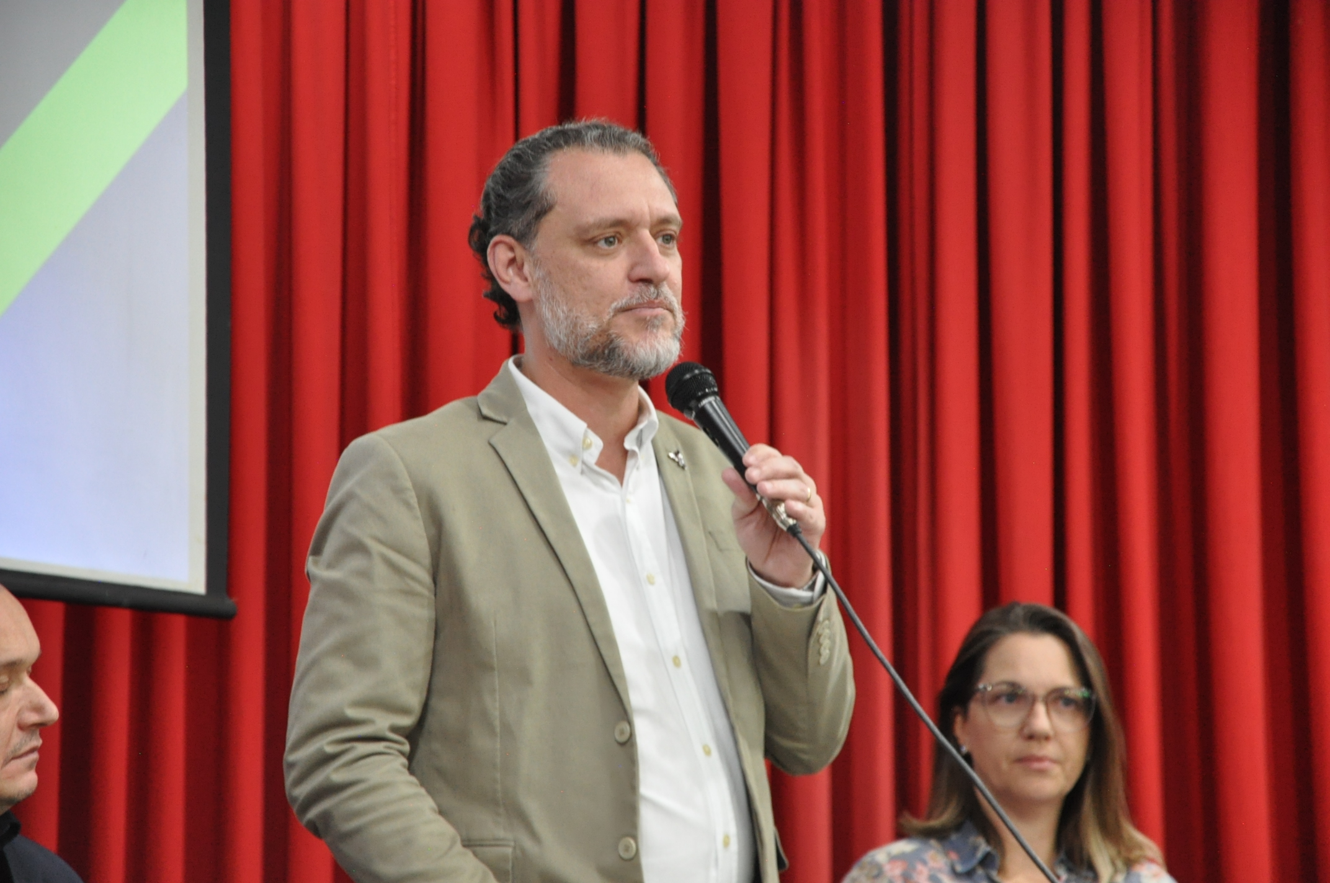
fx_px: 5424
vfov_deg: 9.3
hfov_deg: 14.0
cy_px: 442
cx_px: 665
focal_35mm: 147
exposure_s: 1/20
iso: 1600
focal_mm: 98
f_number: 5.6
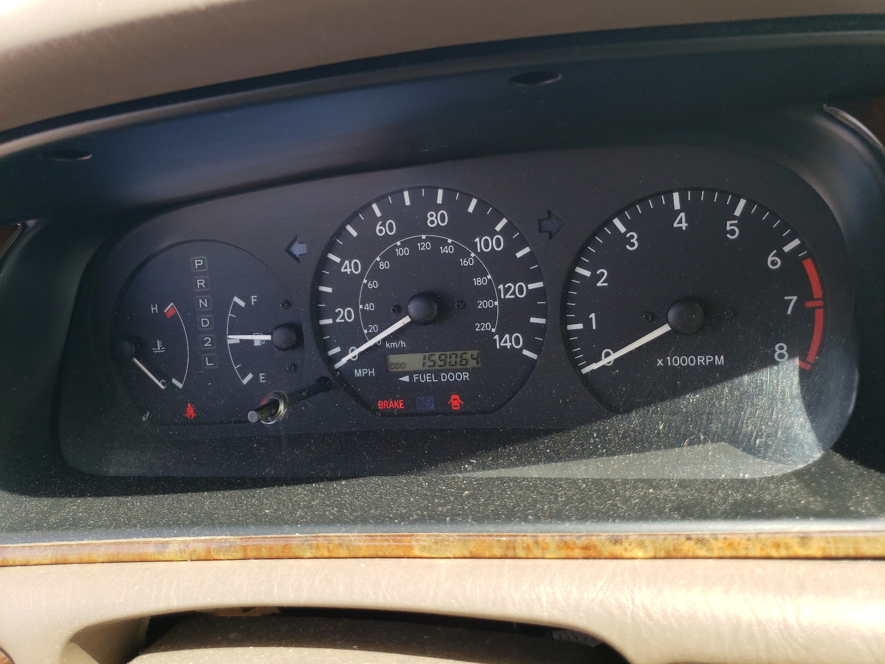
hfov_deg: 67.3
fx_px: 665
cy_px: 332
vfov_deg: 53.1
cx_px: 442
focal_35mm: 26
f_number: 1.5
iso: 50
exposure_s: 1/263
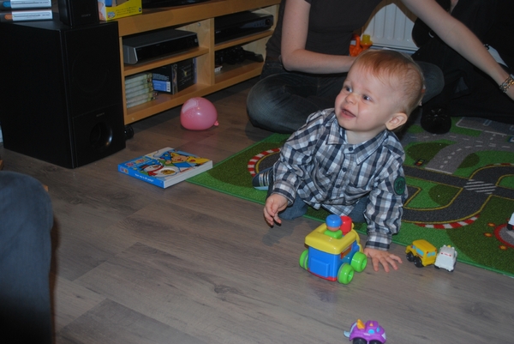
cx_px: 257
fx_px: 600
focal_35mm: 42
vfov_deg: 31.9
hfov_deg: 46.4
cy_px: 172
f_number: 4.5
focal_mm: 28
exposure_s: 1/60
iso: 200
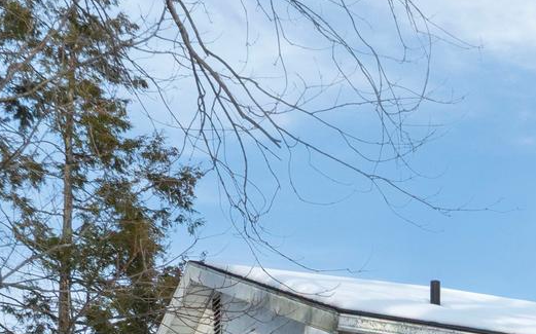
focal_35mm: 100
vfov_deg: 11.7
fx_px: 1460
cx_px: 691
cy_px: 670
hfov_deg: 19.3
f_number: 7.1
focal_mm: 12.29
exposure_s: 1/240
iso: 100
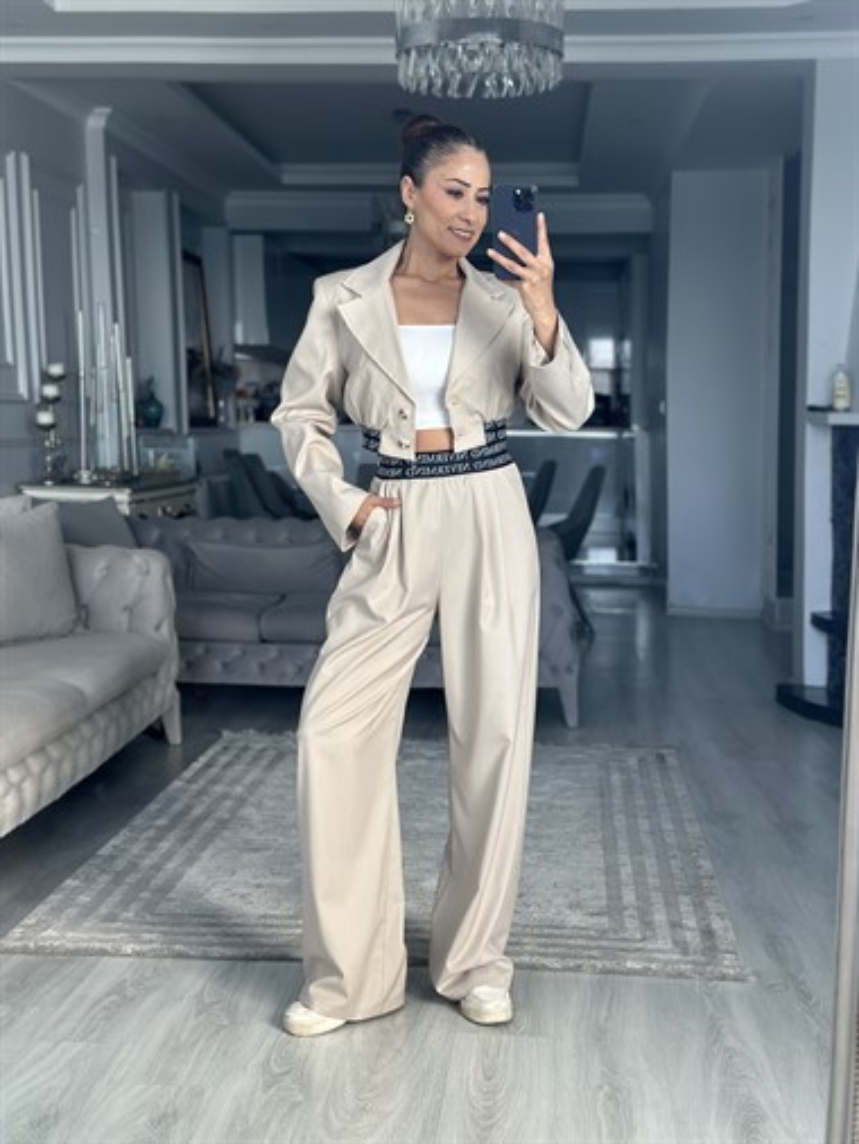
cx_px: 430
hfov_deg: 30.3
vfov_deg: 39.6
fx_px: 1587
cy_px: 572
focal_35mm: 48
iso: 80
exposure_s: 1/221
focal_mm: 6.86
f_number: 1.78
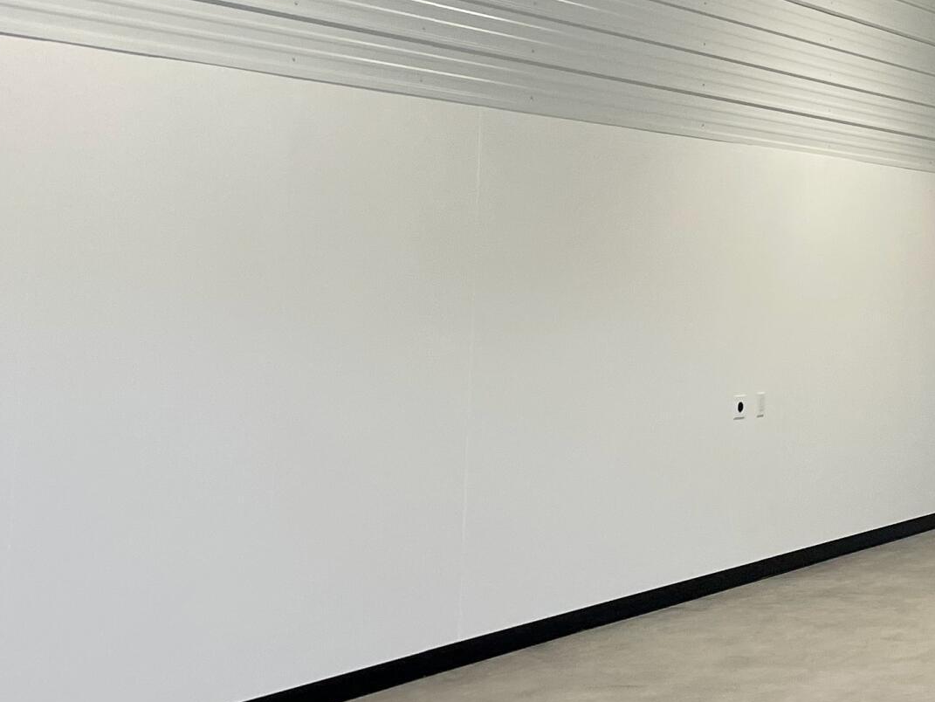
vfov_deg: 20.4
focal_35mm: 70
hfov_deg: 25.3
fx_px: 1891
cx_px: 1086
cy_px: 4
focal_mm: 5.1
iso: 100
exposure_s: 1/121
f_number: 1.6
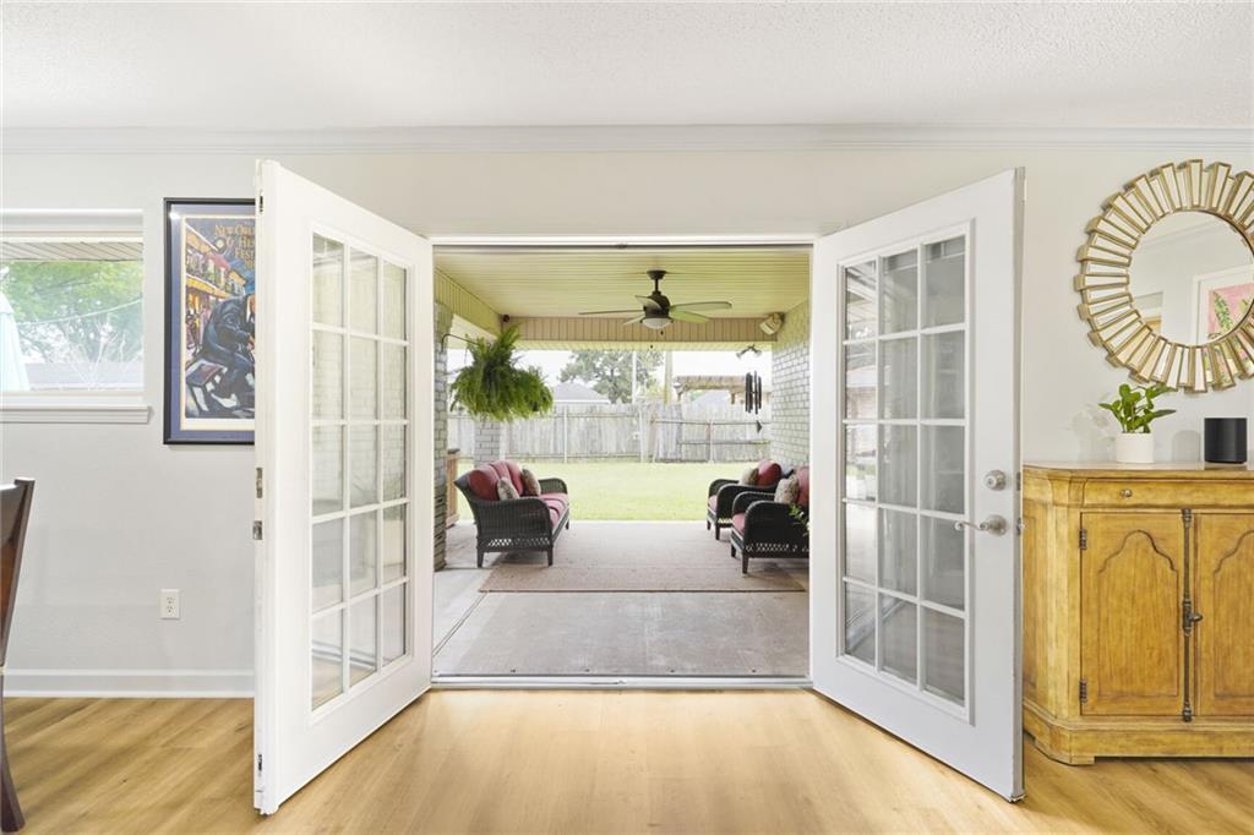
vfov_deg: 70.4
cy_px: 418
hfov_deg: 93.3
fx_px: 592
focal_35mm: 17
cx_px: 627
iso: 800
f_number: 11
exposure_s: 1/3
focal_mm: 17
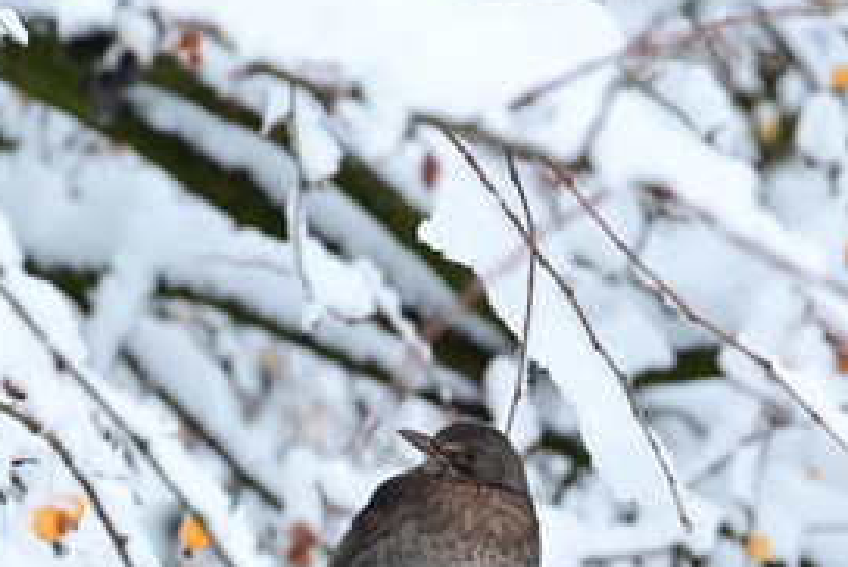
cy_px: 460
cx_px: 446
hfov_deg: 4.4
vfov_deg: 2.9
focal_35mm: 469
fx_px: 11056
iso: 3200
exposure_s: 1/50
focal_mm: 185
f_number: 9
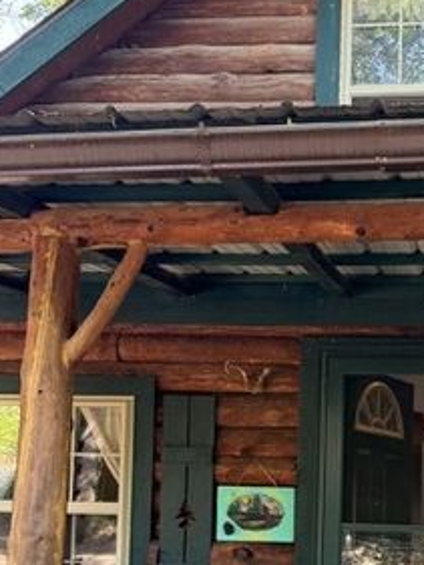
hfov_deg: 24.8
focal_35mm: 57
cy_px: 465
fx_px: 930
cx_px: 392
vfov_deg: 32.7
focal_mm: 6.76
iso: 200
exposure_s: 1/107
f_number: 1.78
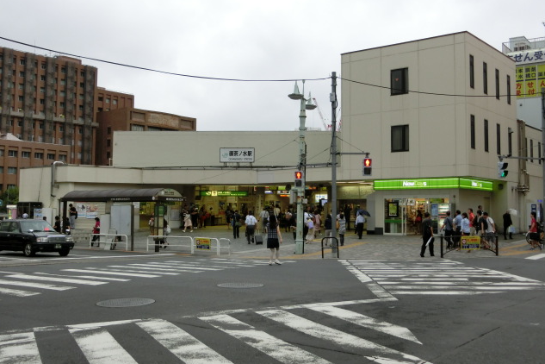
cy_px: 168
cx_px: 275
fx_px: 621
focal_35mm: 41
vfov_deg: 32.6
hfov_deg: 47.4
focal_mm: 6.9
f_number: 4.1
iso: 200
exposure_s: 1/125
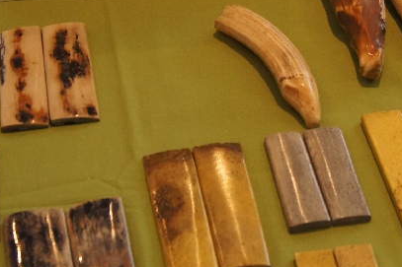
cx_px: 301
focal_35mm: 106
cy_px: 40
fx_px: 1183
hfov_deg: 19.2
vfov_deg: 12.8
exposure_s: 1/40
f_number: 5
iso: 800
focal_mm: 24
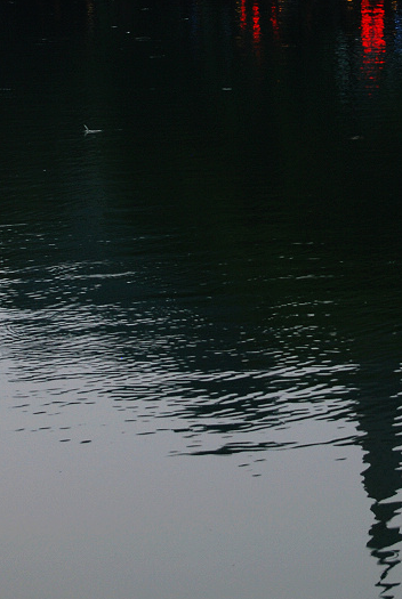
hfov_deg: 7.7
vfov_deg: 11.4
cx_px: 296
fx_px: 3003
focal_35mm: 180
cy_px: 126
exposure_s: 1/25
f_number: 4.5
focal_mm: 70
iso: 200
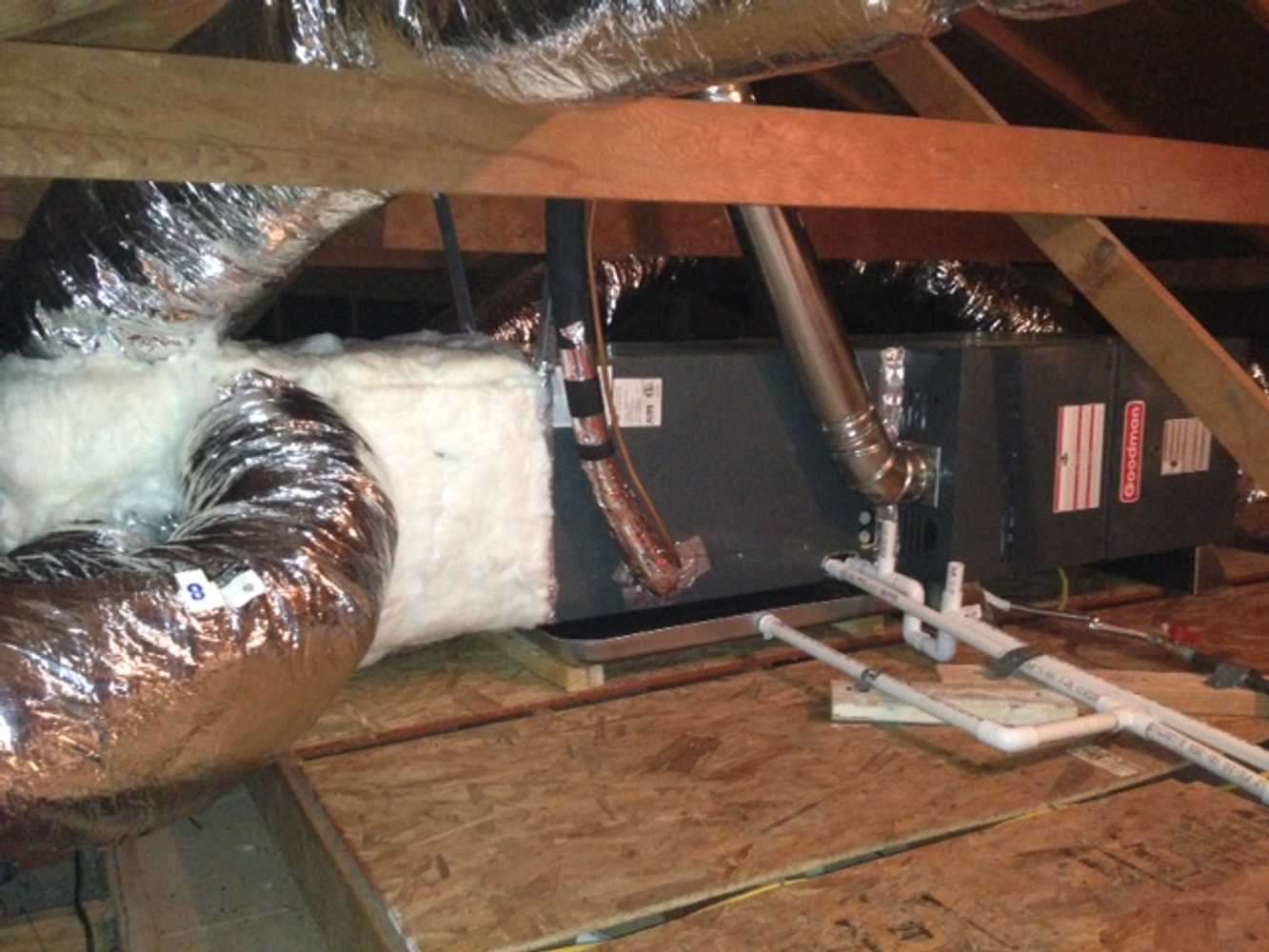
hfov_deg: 55.3
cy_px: 476
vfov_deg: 43.0
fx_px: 1210
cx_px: 634
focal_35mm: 33
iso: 640
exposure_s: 1/16
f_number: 2.4
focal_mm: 4.13
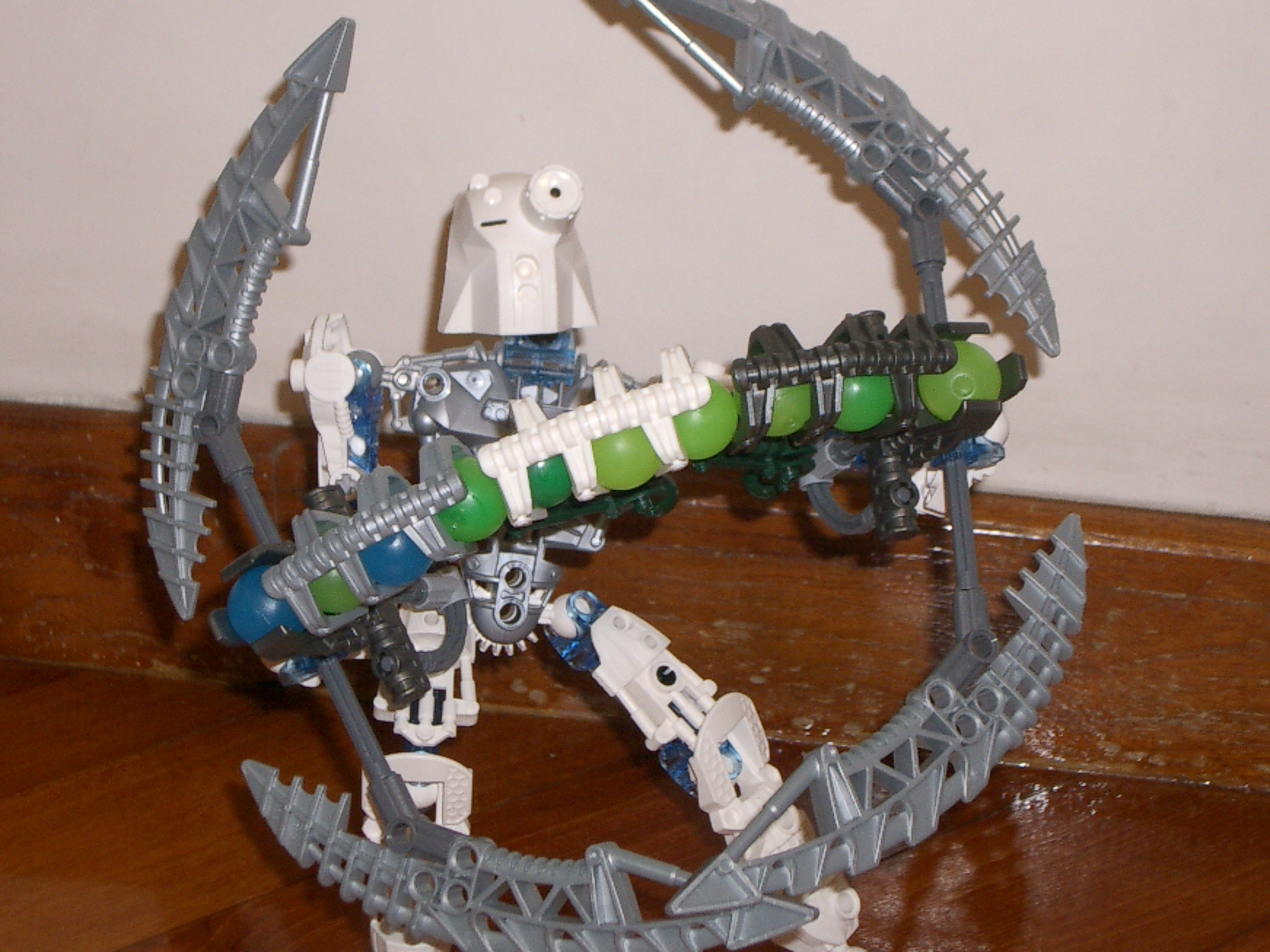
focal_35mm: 87
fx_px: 3191
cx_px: 569
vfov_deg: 17.0
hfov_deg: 22.5
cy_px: 462
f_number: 3.9
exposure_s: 1/40
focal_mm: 12.2
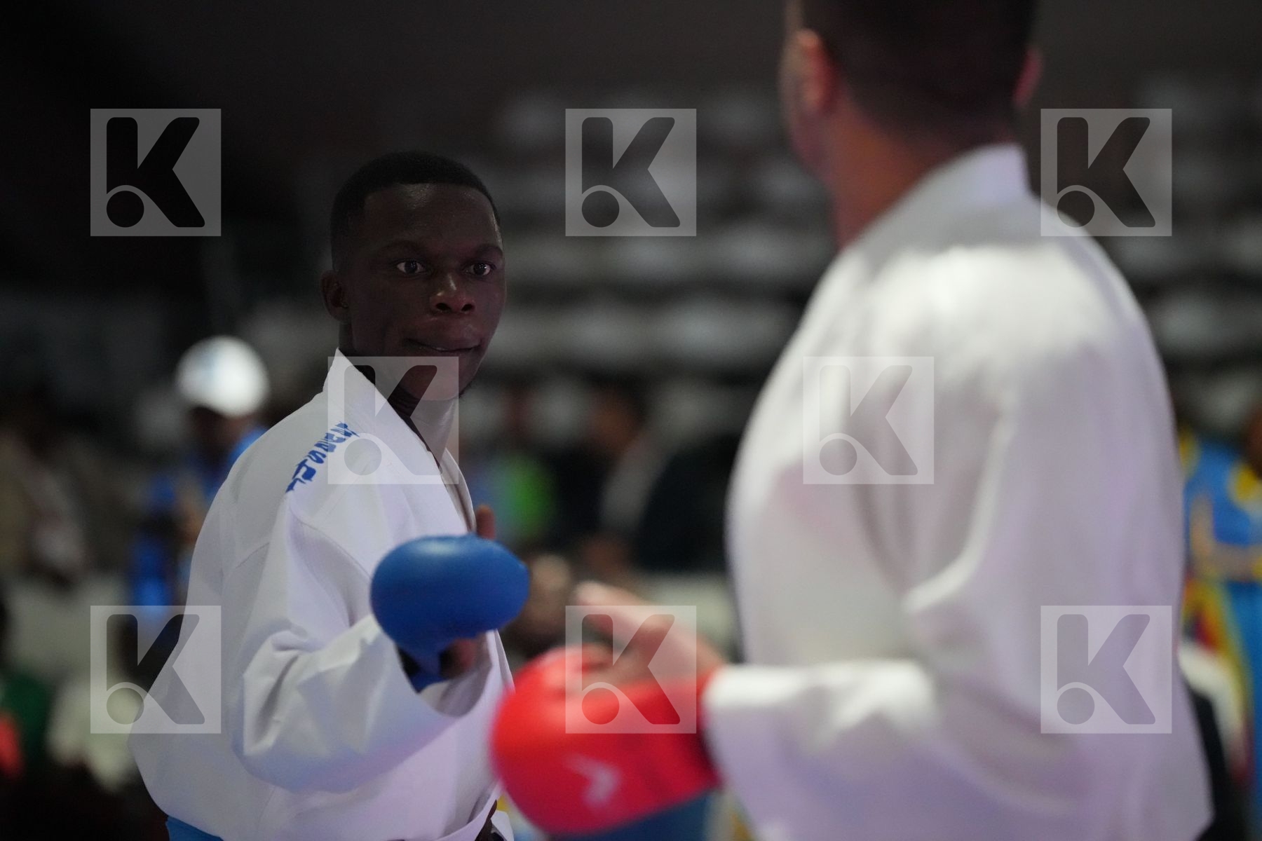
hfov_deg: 10.9
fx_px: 6590
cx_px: 631
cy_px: 420
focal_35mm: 188
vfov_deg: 7.3
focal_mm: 188
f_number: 2.8
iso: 12800
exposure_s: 1/800
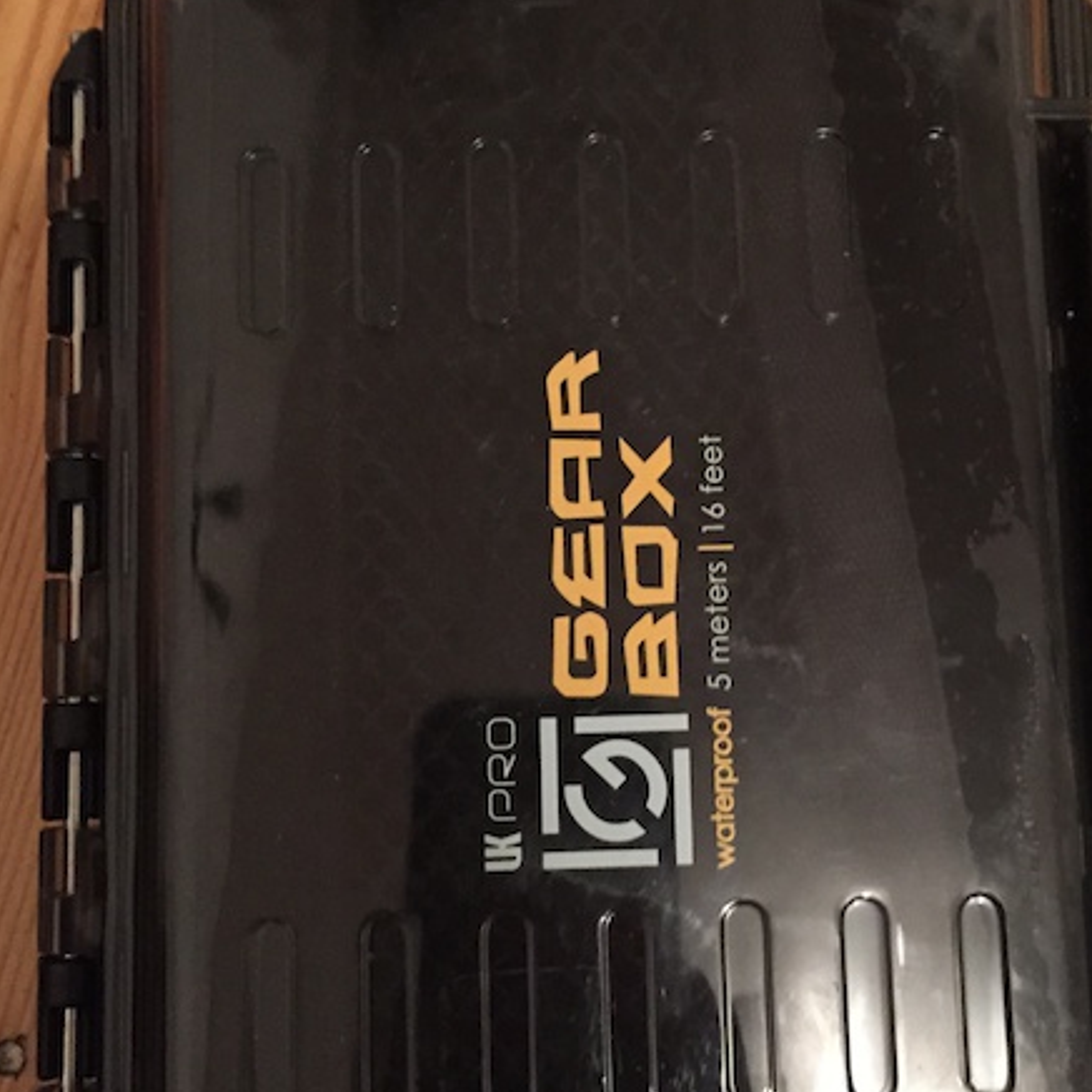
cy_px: 508
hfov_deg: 35.9
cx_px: 649
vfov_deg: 36.0
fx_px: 1677
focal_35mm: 47
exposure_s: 1/15
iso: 400
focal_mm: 4.15
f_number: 2.2
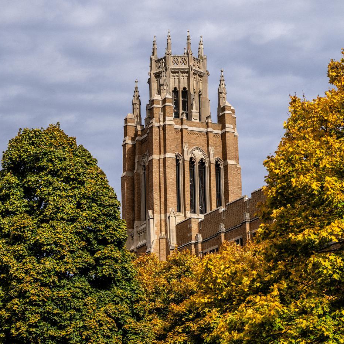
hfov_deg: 17.2
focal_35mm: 101
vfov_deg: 17.2
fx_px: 1136
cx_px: 173
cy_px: 172
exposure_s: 1/6400
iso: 100
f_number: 2.8
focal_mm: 79
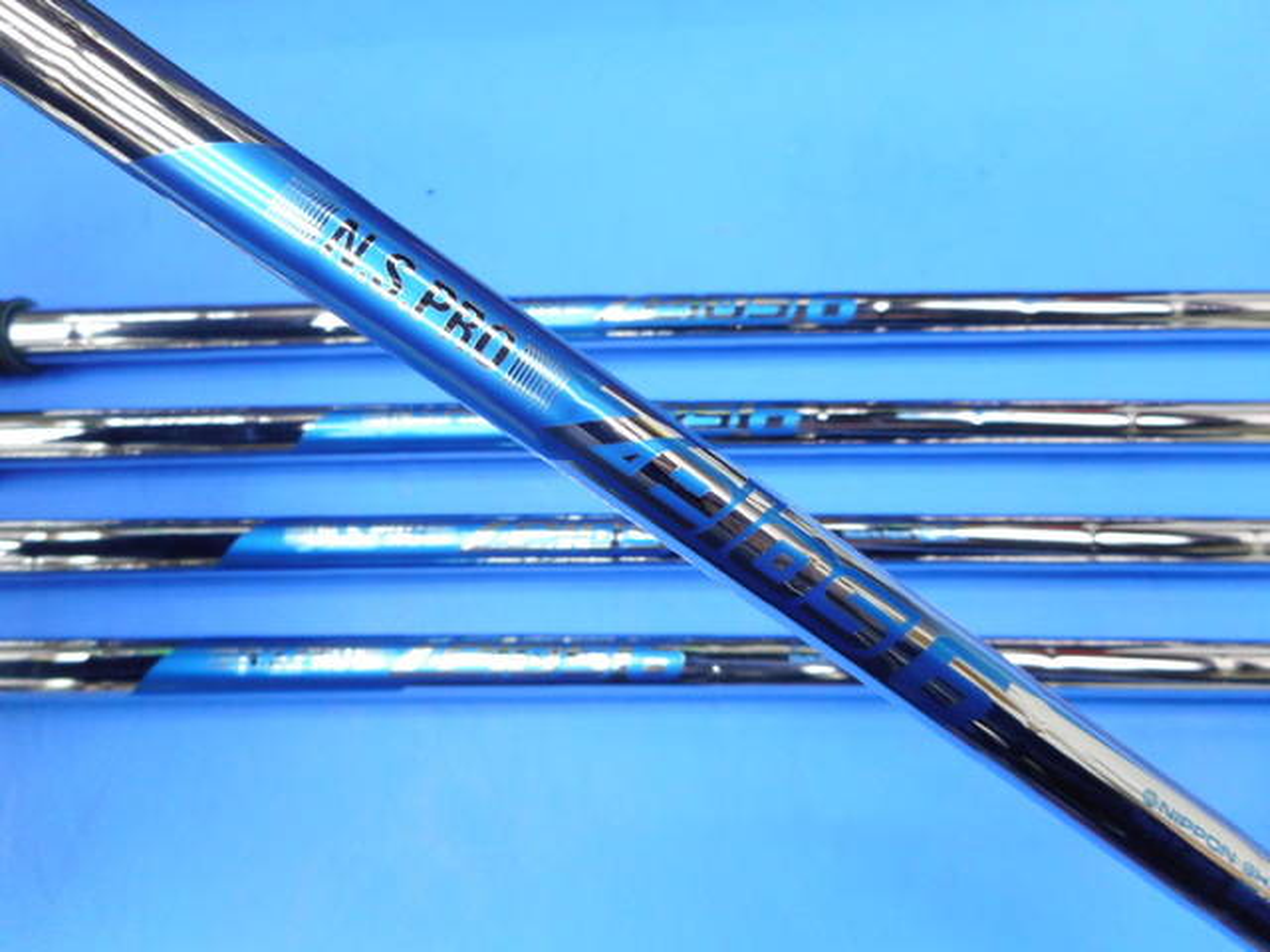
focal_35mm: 25
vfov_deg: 54.9
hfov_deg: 69.4
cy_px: 476
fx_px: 917
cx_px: 635
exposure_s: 1/30
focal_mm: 4.5
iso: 200
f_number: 3.7
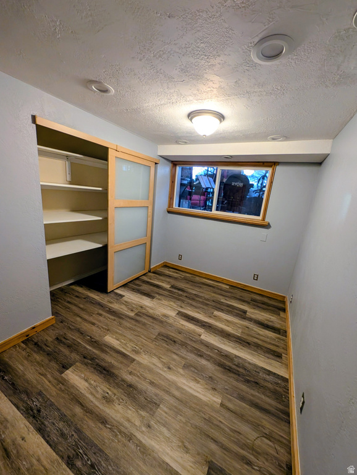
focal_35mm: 12
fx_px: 165
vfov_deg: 110.5
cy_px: 238
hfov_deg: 94.6
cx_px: 178
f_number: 1.95
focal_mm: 2.23
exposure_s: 1/40
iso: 122
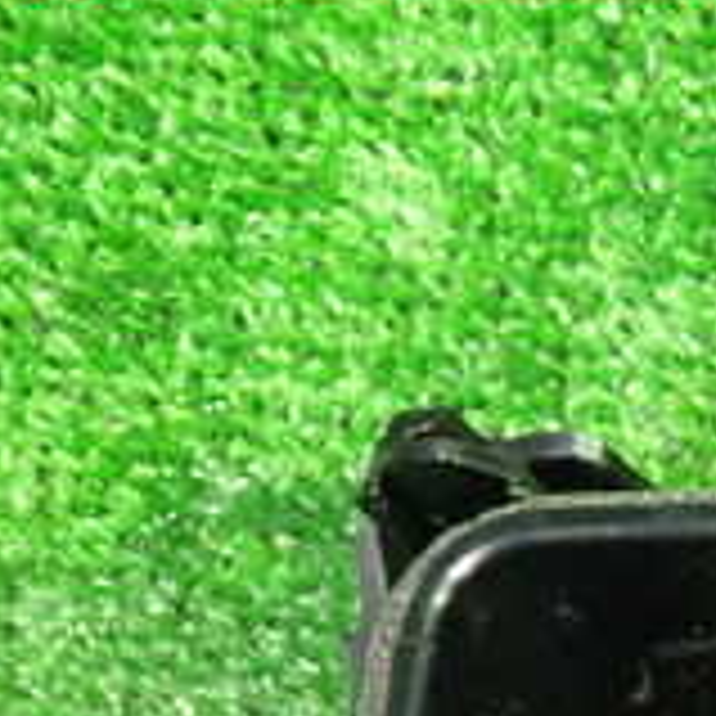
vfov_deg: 16.5
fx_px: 2340
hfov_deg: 15.3
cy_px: 914
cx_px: 1238
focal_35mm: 100
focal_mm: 5.4
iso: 800
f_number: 2.3
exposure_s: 1/30
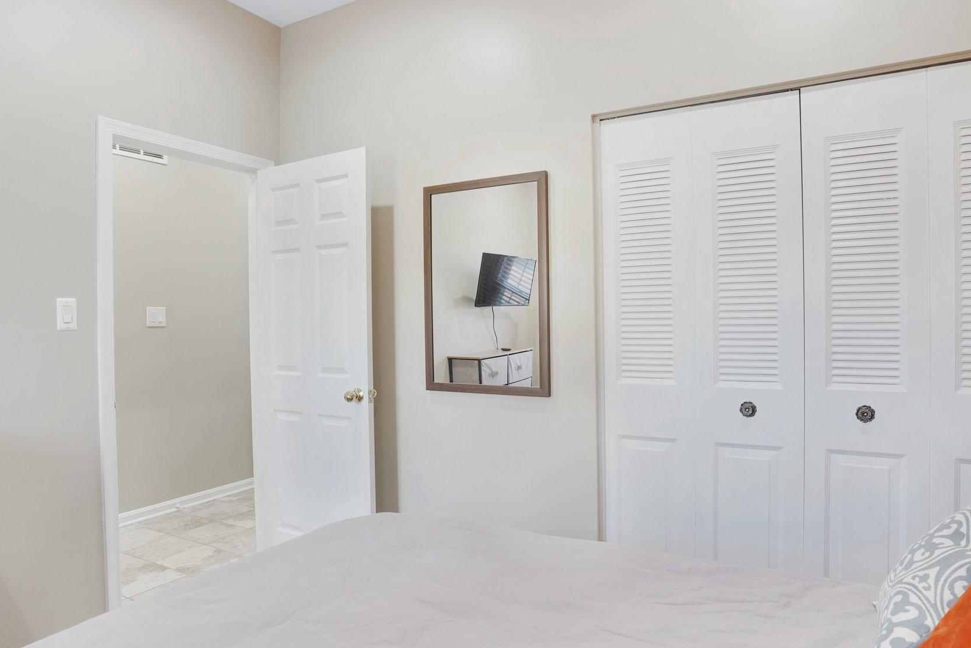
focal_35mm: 21
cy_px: 326
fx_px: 566
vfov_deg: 59.5
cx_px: 514
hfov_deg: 81.1
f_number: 8
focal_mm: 17
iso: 1250
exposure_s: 1/15
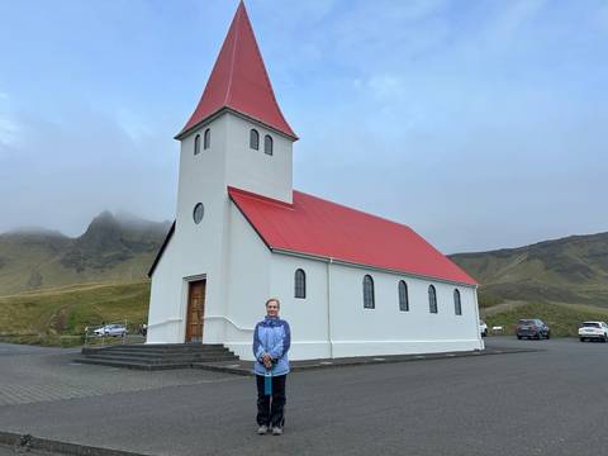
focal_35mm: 24
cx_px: 304
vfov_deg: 56.8
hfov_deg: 71.6
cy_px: 228
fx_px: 422
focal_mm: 6.86
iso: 80
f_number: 1.78
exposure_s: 1/2353
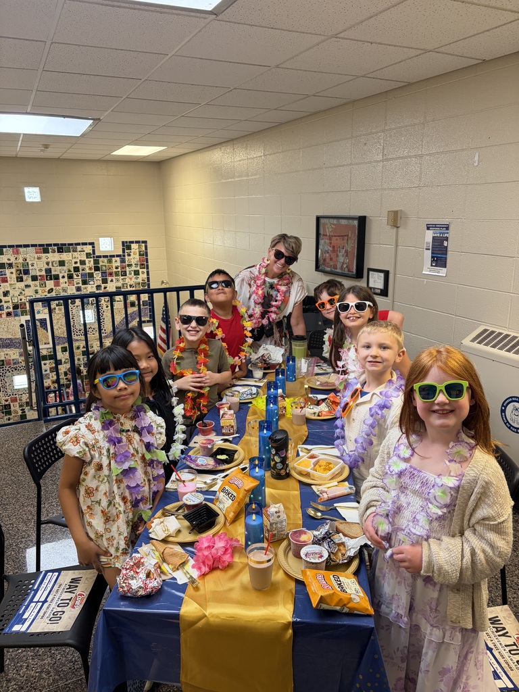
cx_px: 260
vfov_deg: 67.3
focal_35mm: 26
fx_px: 520
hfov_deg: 53.1
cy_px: 346
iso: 125
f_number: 1.6
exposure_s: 1/93
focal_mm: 5.96
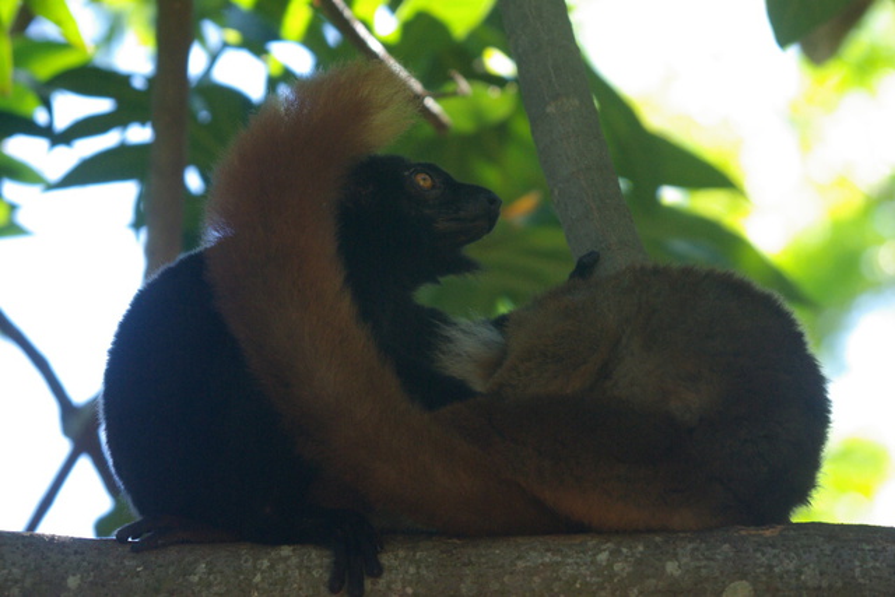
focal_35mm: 285
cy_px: 298
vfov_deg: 4.8
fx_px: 7087
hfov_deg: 7.2
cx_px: 448
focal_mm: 190
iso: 800
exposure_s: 1/180
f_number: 5.6
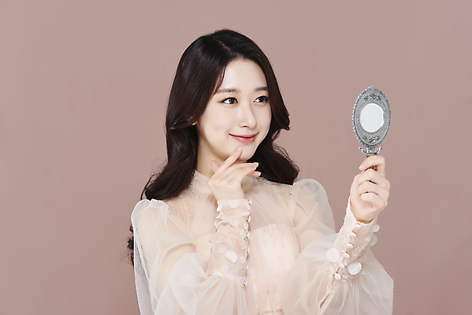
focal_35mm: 105
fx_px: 1377
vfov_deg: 13.1
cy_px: 158
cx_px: 236
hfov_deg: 19.4
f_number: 11
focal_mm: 105
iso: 64
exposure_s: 1/125
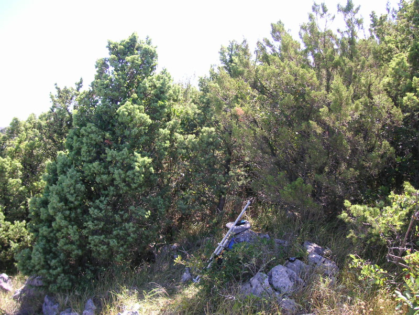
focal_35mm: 37
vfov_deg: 38.7
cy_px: 158
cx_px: 210
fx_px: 448
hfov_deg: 50.1
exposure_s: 1/250
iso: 50
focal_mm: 6.1
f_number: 2.8
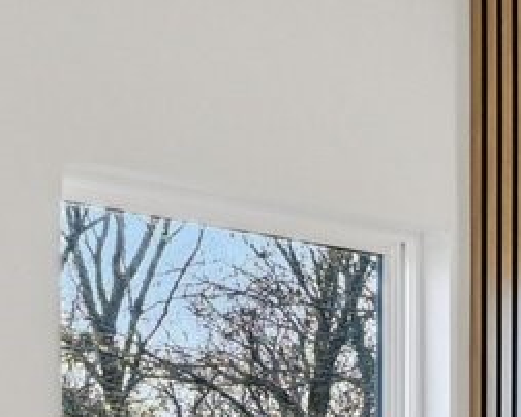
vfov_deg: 9.2
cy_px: 633
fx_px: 2528
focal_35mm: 164
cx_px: 1056
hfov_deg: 10.7
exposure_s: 1/80
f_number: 8
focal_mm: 21.5
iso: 400
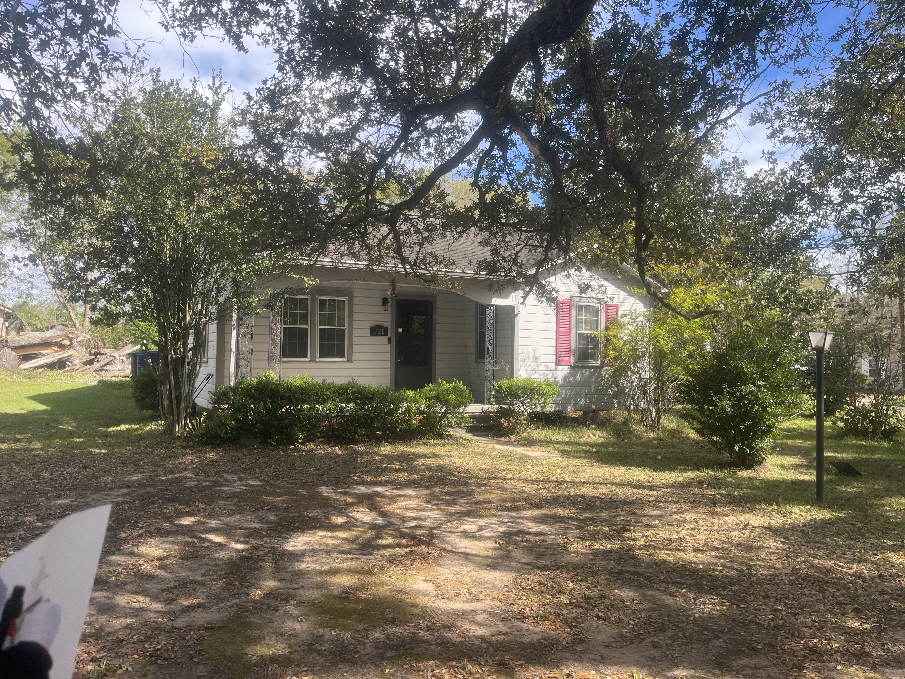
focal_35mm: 26
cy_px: 340
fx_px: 680
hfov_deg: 67.3
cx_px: 452
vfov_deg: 53.1
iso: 50
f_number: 1.6
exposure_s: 1/891
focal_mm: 5.1
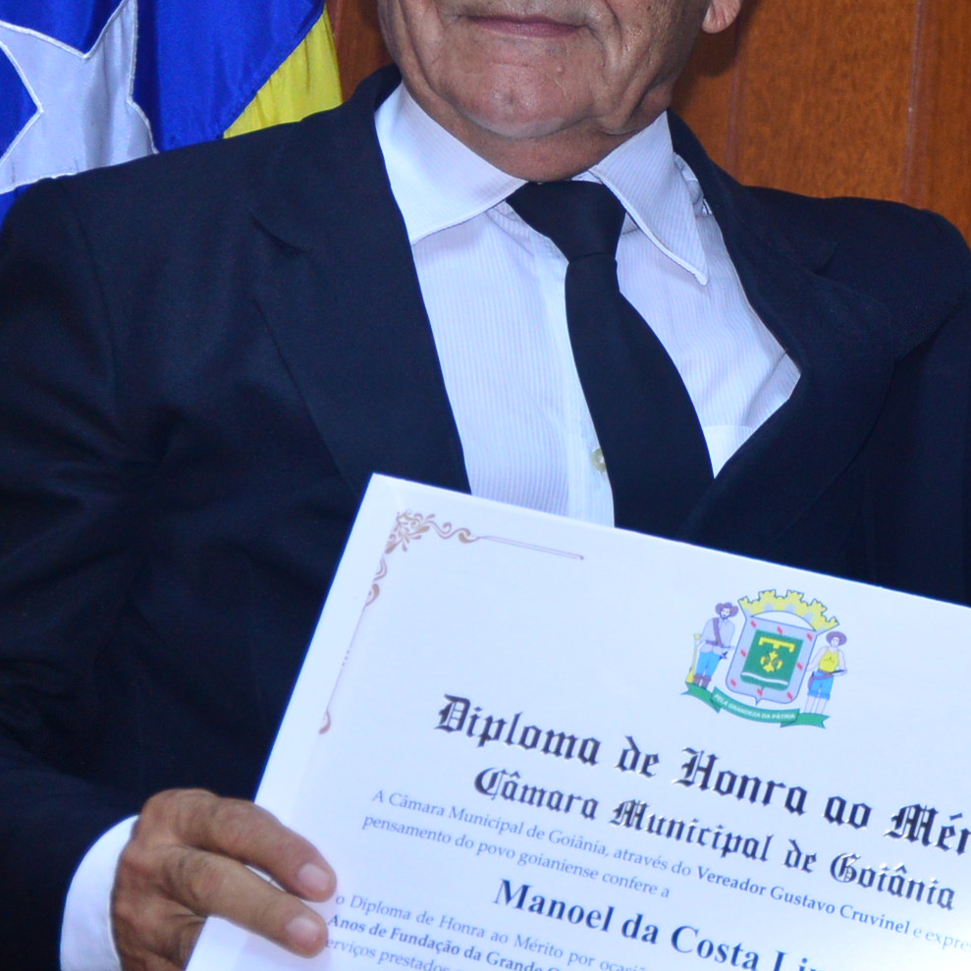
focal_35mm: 181
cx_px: 810
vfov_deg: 9.7
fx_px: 5744
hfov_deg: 9.6
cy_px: 340
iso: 1600
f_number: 5.3
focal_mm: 70
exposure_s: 1/100
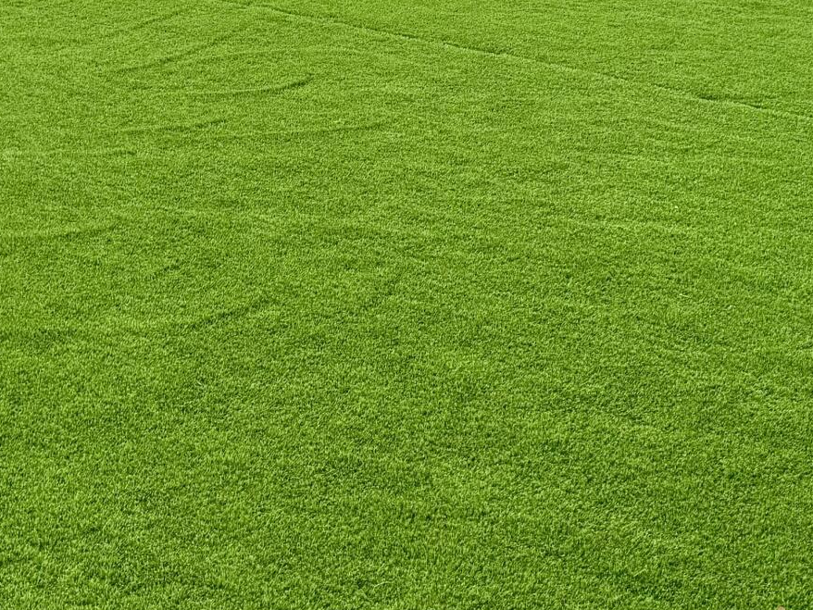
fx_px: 1926
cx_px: 281
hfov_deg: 23.7
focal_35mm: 82
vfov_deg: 16.6
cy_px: -264
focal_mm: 6.76
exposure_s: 1/3413
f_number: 1.78
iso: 80
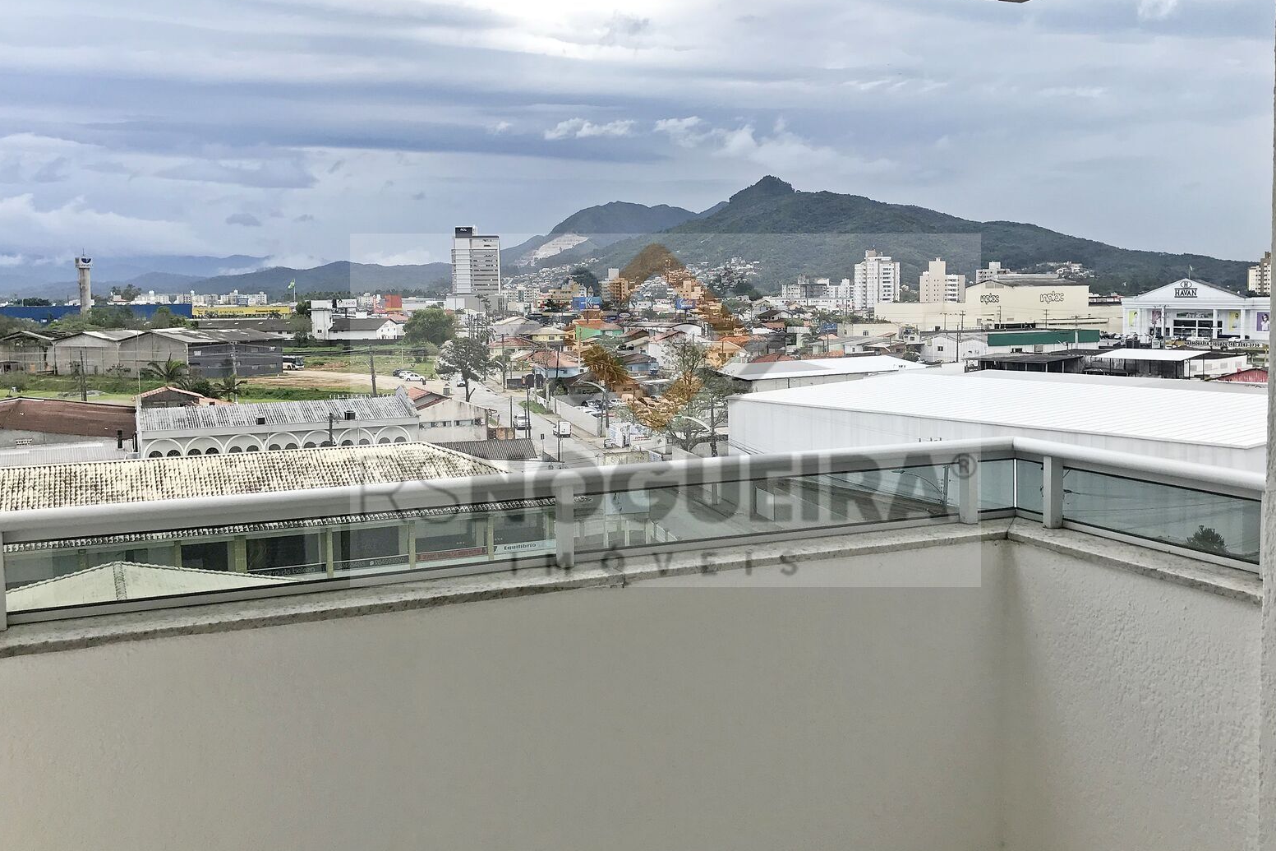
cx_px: 666
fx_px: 1276
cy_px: 410
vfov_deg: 36.9
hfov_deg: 53.1
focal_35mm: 36
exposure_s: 1/1623
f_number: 1.8
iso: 20
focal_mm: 3.99
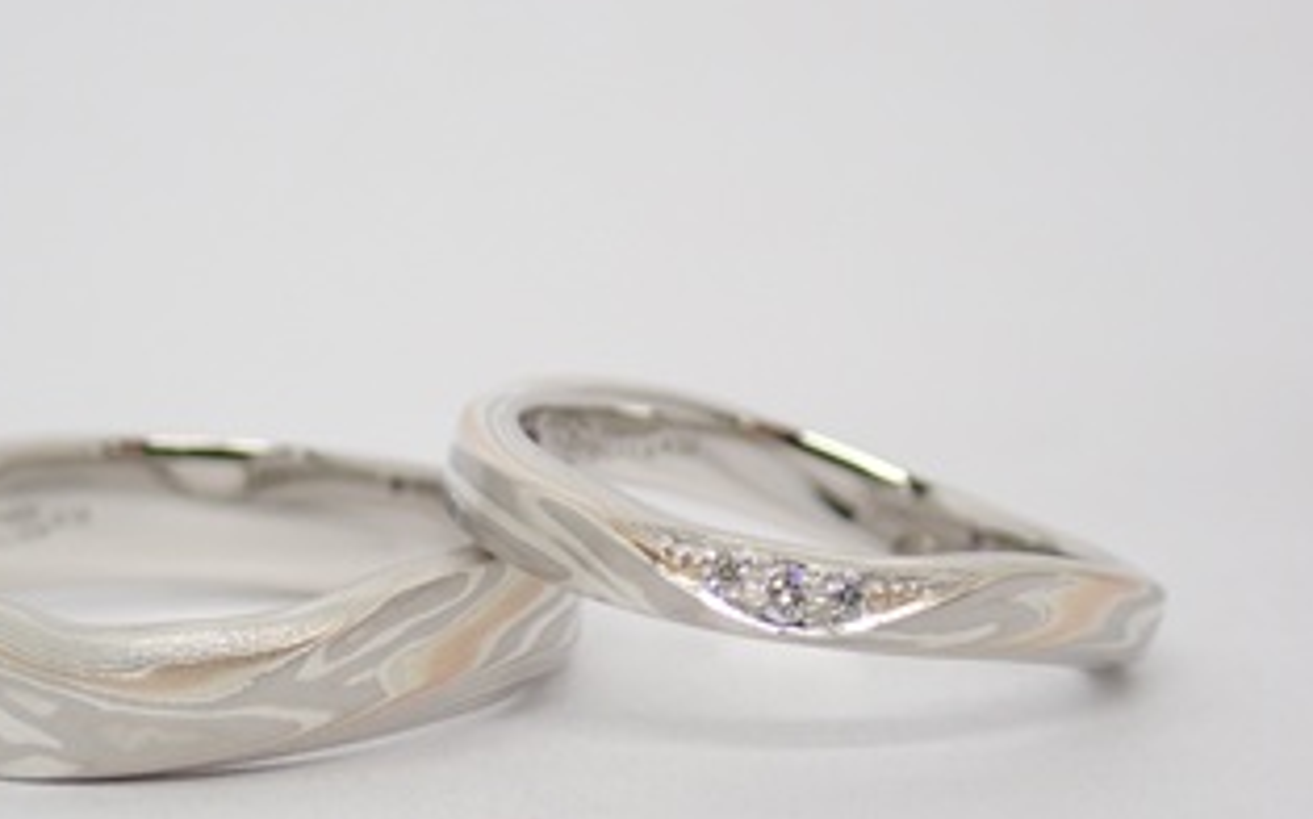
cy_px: 625
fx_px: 4185
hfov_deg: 17.8
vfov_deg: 11.2
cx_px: 481
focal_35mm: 117
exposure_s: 1/125
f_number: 4.1
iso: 200
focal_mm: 13.65
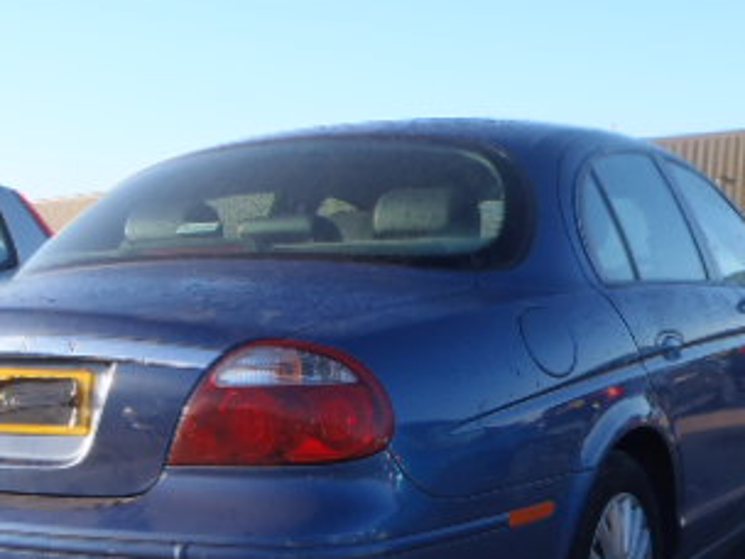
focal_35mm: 59
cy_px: 512
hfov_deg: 32.7
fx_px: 1270
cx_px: 372
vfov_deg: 24.1
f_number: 4.5
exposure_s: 1/200
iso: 80
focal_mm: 5
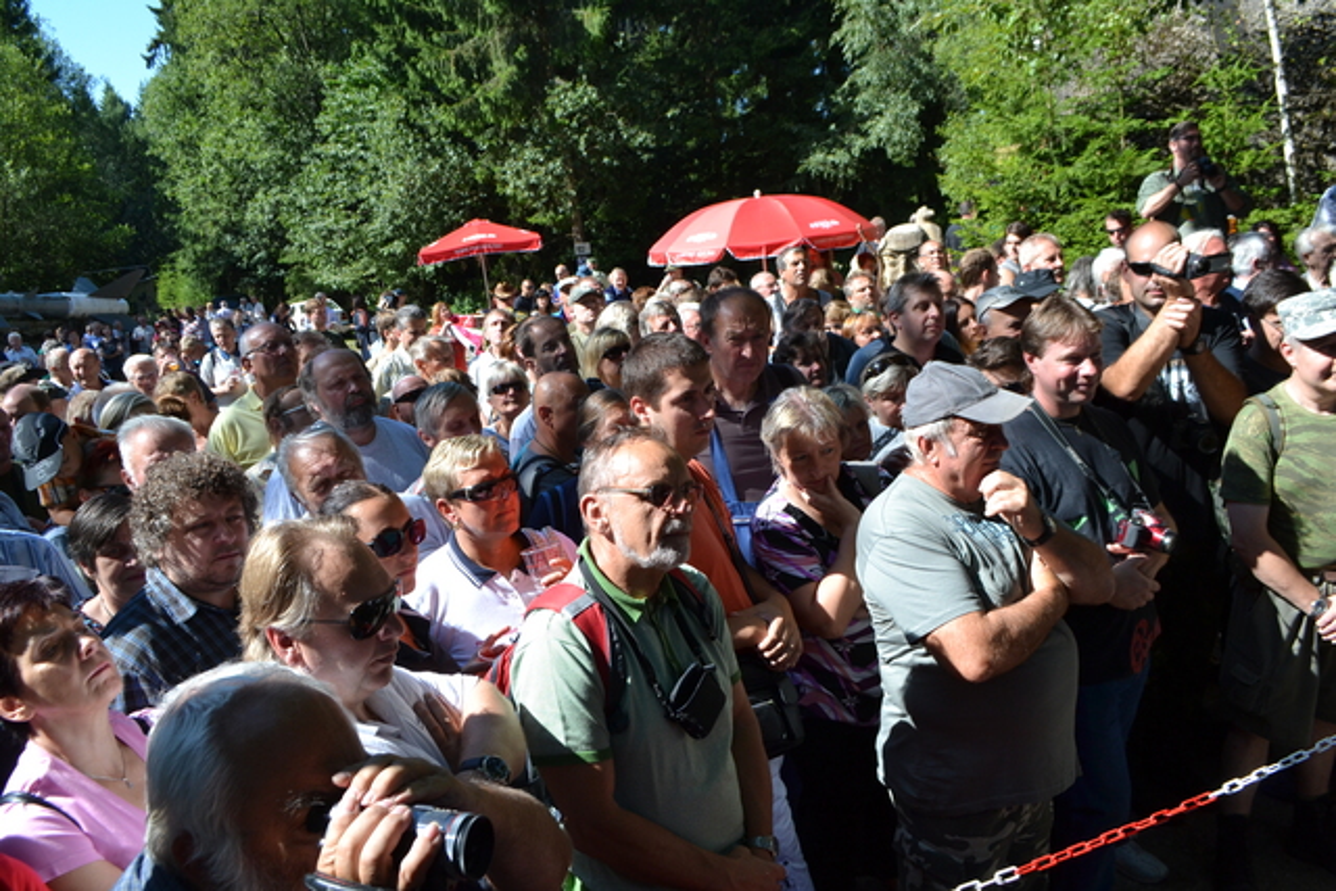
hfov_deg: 67.4
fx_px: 1002
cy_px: 446
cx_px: 668
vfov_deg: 48.0
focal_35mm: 27
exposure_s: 1/320
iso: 400
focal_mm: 18
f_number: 9
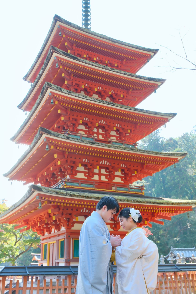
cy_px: 147
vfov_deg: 53.1
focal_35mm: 36
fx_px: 294
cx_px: 98
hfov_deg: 36.9
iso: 800
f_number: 5.6
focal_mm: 24
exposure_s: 1/125
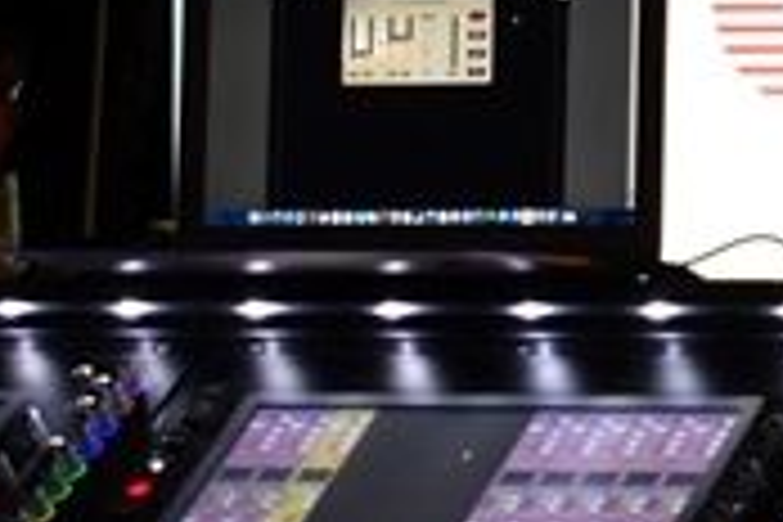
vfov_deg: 4.5
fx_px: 6524
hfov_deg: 6.8
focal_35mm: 300
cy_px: -398
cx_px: 1166
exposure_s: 1/50
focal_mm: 34
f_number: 4.5
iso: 1250
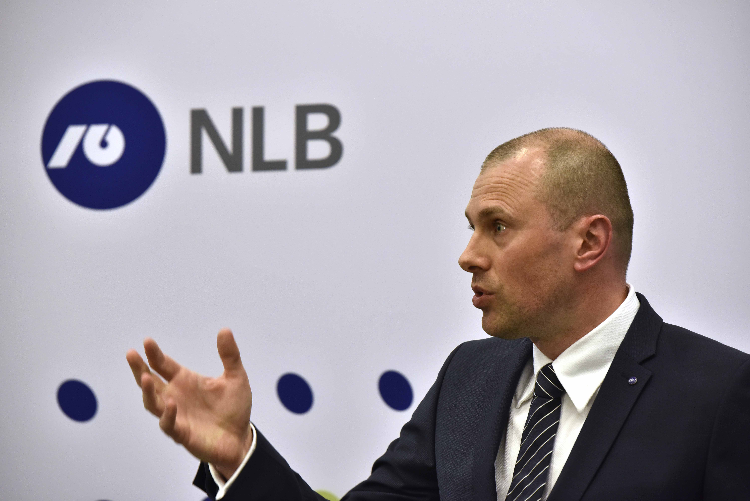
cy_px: 250
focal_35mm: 185
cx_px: 375
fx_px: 3855
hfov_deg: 11.1
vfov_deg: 7.4
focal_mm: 185
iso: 2000
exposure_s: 1/160
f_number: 5.6
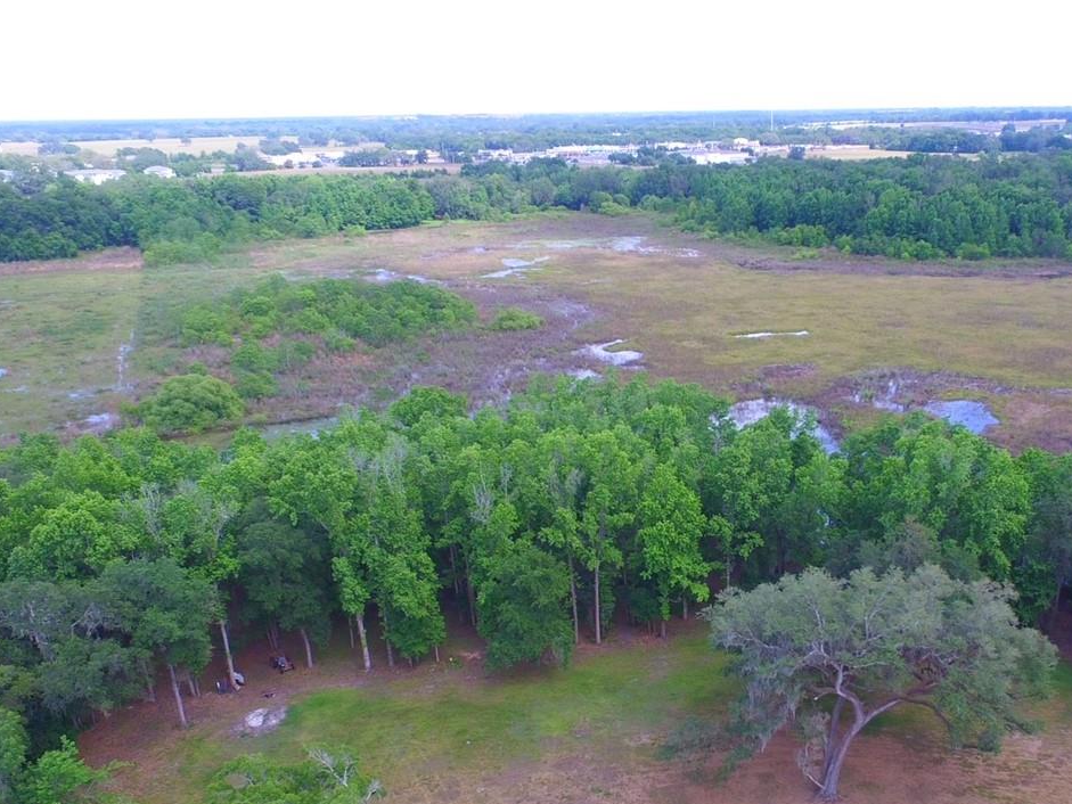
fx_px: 1053
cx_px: 704
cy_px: 575
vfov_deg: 40.9
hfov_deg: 53.0
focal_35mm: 34
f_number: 2.8
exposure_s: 1/240
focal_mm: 3.61
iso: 100
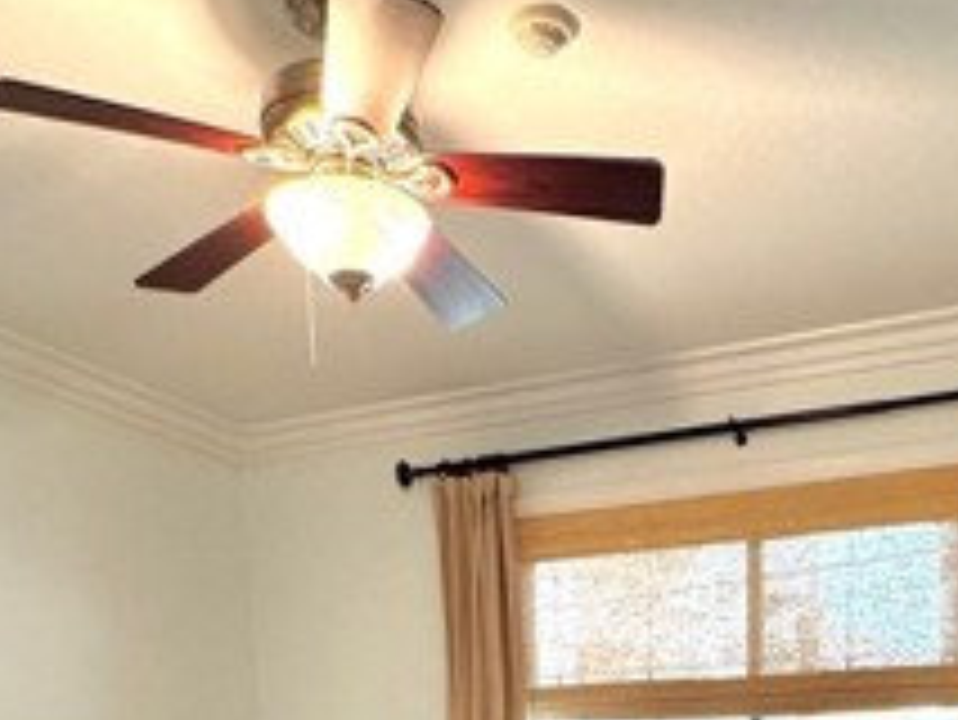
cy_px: 990
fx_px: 1163
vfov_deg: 27.3
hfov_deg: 43.9
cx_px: 666
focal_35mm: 42
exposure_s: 1/60
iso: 200
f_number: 2.2
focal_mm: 2.22
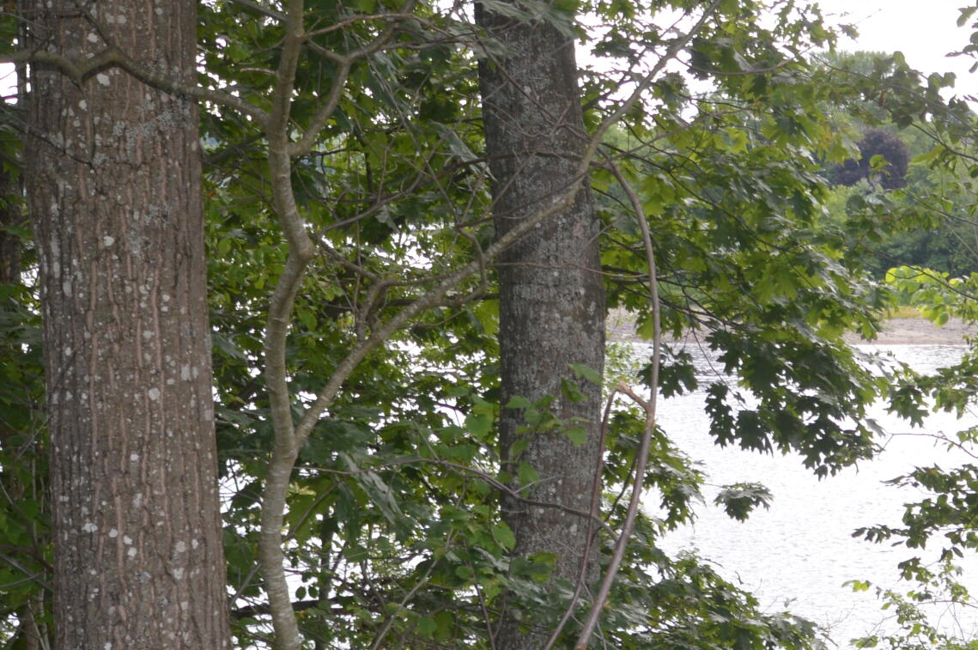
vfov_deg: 17.2
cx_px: 883
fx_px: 2144
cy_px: 399
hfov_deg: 24.9
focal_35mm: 79
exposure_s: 1/125
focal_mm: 20
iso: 160
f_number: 5.6
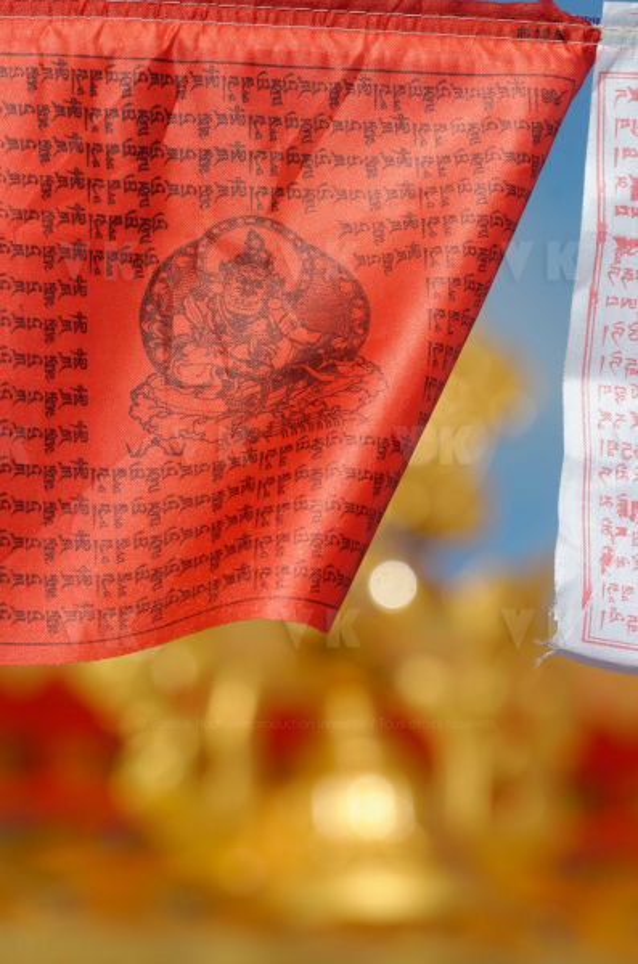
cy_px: 482
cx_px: 319
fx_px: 7816
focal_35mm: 292
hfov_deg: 4.7
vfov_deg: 7.1
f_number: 8
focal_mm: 195
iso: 125
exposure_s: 1/500
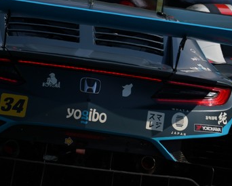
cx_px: 233
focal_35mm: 1185
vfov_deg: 1.3
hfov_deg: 1.6
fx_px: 8141
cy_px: 79
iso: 200
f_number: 9
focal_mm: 600
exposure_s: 1/1000
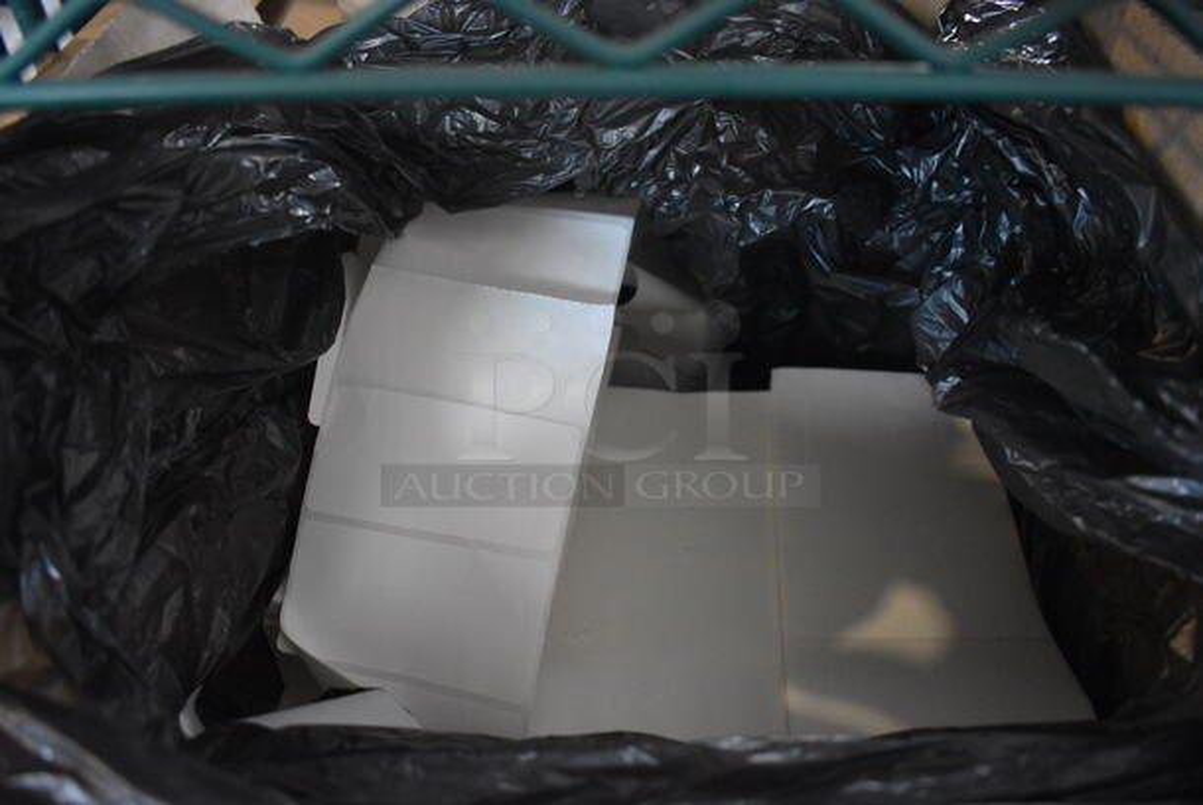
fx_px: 903
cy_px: 402
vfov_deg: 48.0
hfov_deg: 67.3
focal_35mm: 27
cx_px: 602
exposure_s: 1/125
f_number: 3.5
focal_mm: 18
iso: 2800
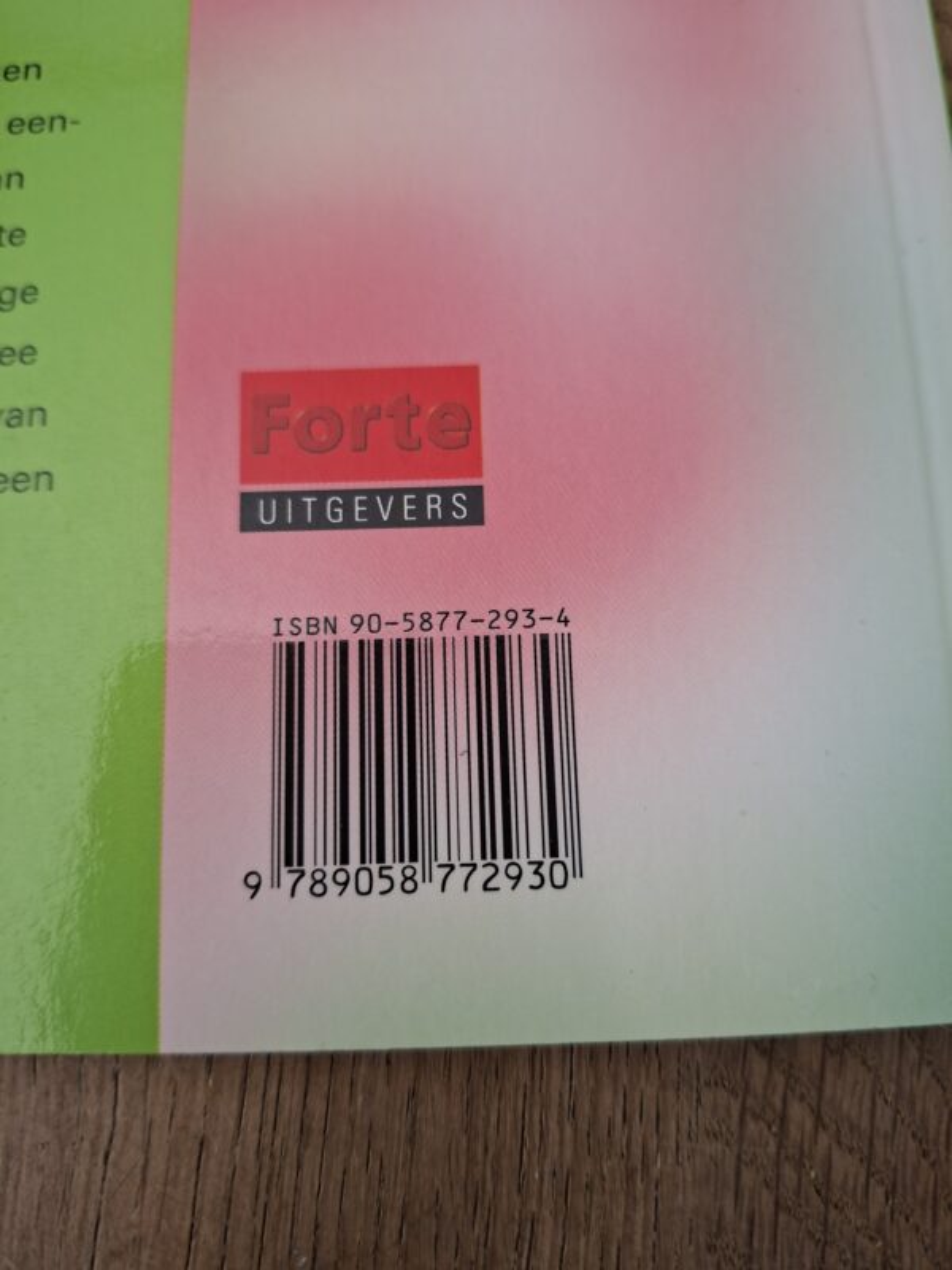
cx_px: 476
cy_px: 635
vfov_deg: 73.9
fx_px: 843
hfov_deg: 58.9
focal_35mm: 23
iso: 250
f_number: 1.8
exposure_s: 1/100
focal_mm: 5.54
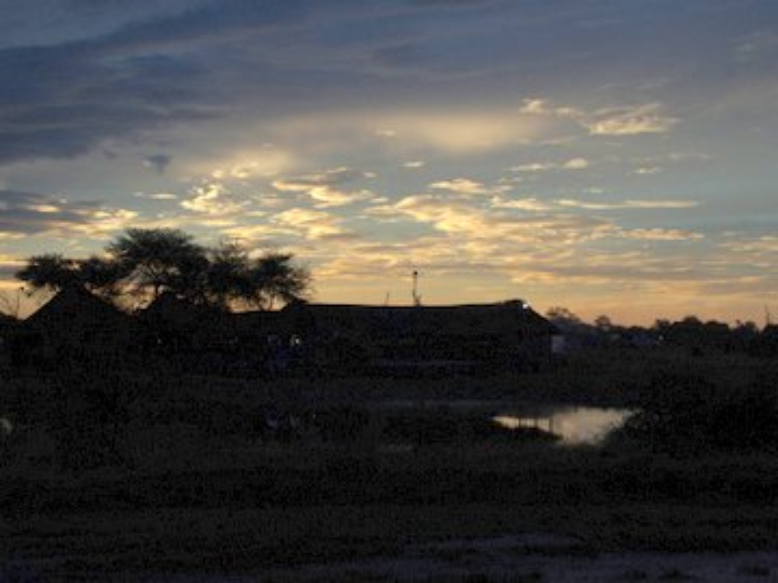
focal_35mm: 57
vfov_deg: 25.7
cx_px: 389
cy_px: 292
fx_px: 1281
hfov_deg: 33.8
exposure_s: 1/640
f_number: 3.5
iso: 100
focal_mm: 12
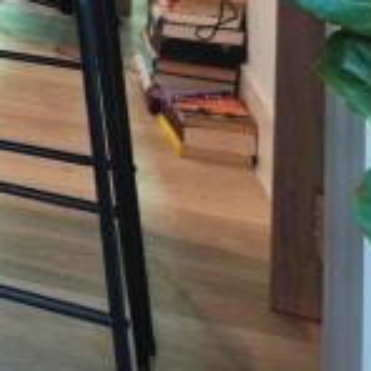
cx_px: -742
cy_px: -352
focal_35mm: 100
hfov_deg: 11.1
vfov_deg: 14.6
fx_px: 1213
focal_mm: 17
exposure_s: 1/40
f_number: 7.1
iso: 640
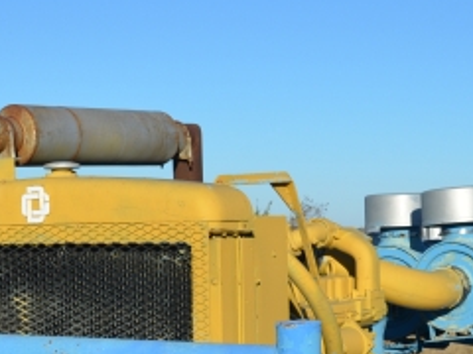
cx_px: 250
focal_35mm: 104
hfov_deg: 18.9
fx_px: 1424
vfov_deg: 14.0
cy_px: 341
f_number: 10
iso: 200
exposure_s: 1/400
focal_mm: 29
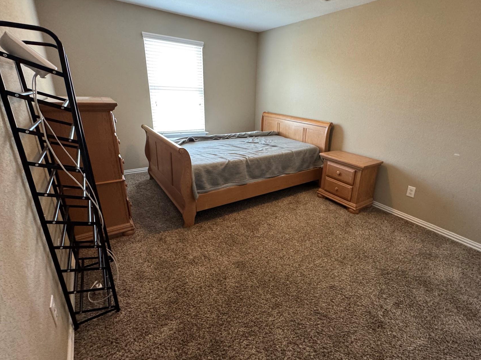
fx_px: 236
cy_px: 170
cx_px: 267
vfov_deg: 74.7
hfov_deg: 90.7
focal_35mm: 17
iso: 500
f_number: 2.2
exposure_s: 1/60
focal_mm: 2.22
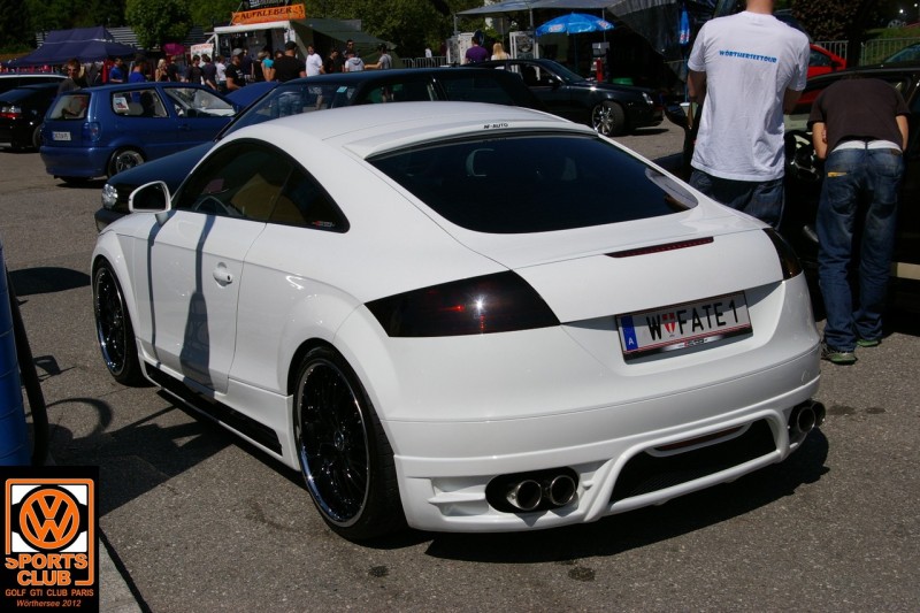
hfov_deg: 42.3
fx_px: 1188
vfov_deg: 28.9
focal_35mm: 46
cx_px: 460
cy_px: 306
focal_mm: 31
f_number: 9.5
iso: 200
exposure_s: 1/750
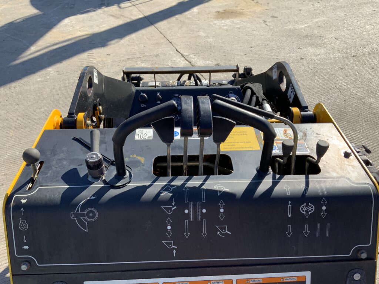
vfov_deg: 48.2
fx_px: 318
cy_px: 142
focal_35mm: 29
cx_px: 190
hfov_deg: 61.7
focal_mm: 3
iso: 16
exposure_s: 1/1412
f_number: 1.8
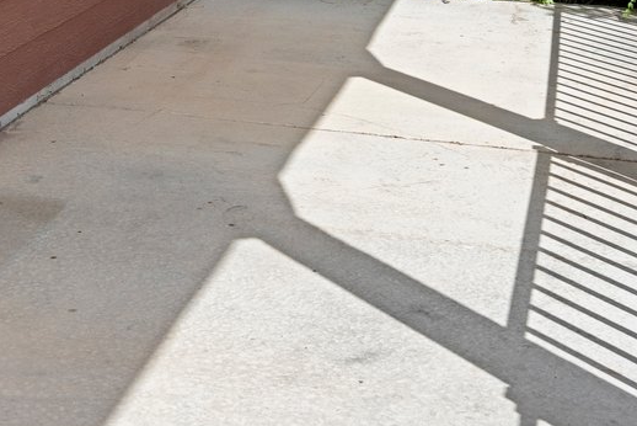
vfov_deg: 15.6
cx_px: 293
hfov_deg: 25.7
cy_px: -259
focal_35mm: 79
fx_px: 1399
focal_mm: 20
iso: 400
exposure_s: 1/400
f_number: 8
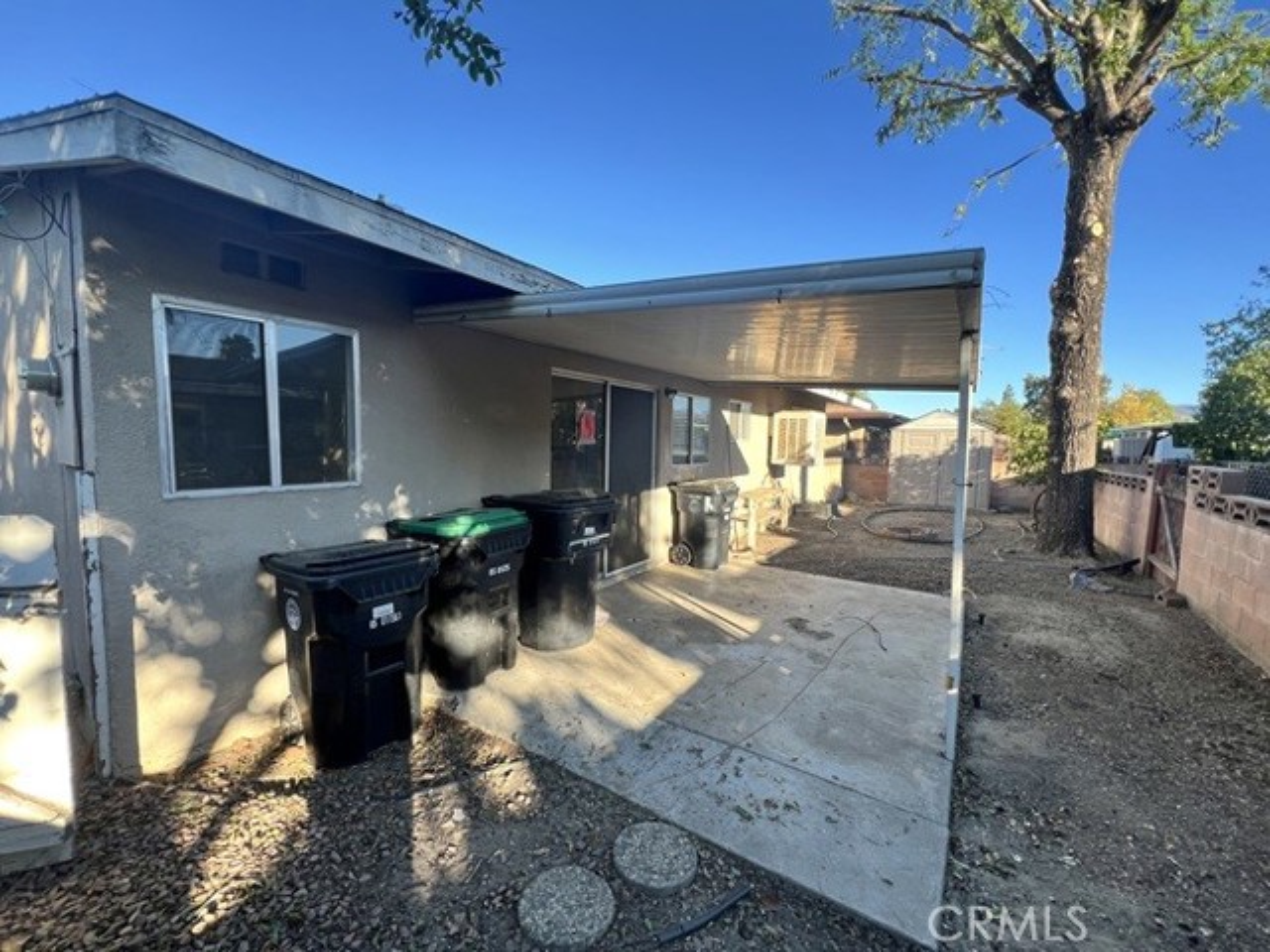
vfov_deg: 89.9
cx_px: 635
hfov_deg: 106.2
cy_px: 476
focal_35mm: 13
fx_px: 477
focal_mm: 1.57
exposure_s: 1/184
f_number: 1.8
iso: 32
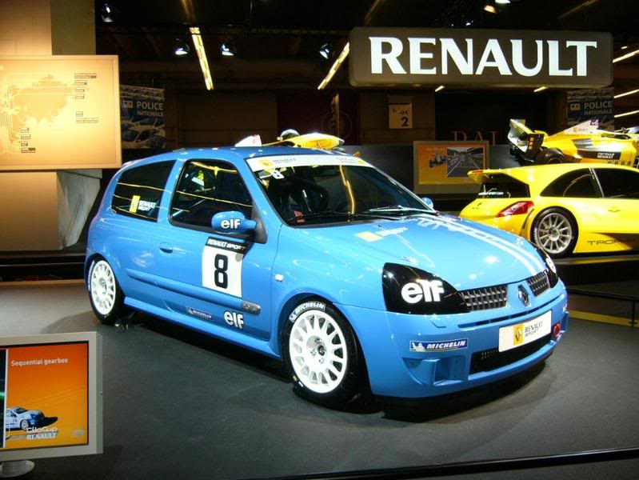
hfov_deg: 52.6
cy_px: 240
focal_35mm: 35
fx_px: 646
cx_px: 320
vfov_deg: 40.7
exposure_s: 1/80
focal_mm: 5.8
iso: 100
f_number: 2.8
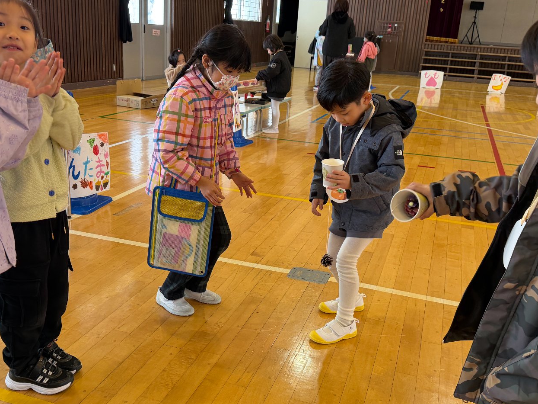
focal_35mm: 37
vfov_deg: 38.6
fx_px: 575
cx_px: 251
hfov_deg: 50.1
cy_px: 228
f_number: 1.78
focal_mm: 6.76
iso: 160
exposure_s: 1/100
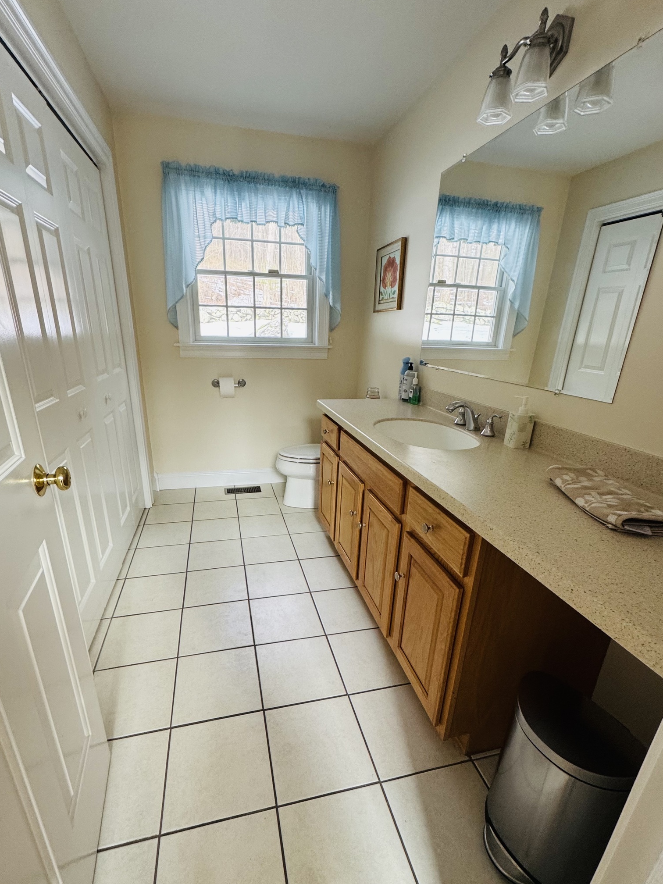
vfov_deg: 94.3
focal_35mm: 16
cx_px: 317
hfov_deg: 78.1
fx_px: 409
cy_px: 478
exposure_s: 1/120
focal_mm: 2.22
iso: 200
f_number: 2.2
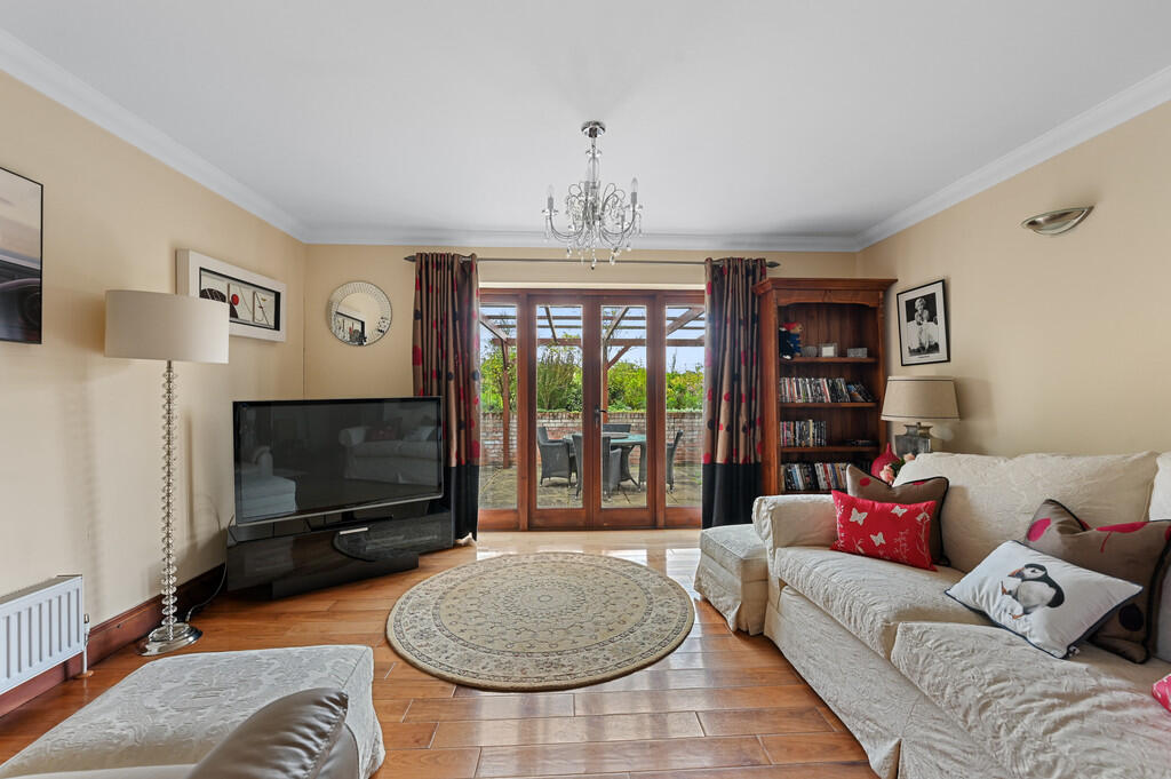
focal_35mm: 14
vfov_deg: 81.1
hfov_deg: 104.3
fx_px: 455
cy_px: 390
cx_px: 586
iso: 400
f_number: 8
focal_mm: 14
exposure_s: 1.6
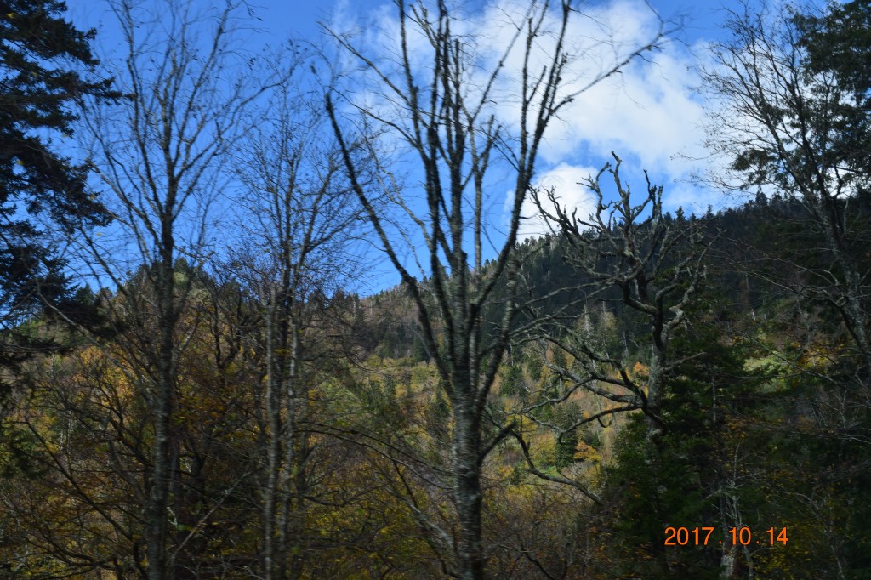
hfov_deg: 55.1
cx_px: 436
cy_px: 290
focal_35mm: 34
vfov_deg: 38.3
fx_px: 834
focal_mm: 23
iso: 400
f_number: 10
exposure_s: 1/320
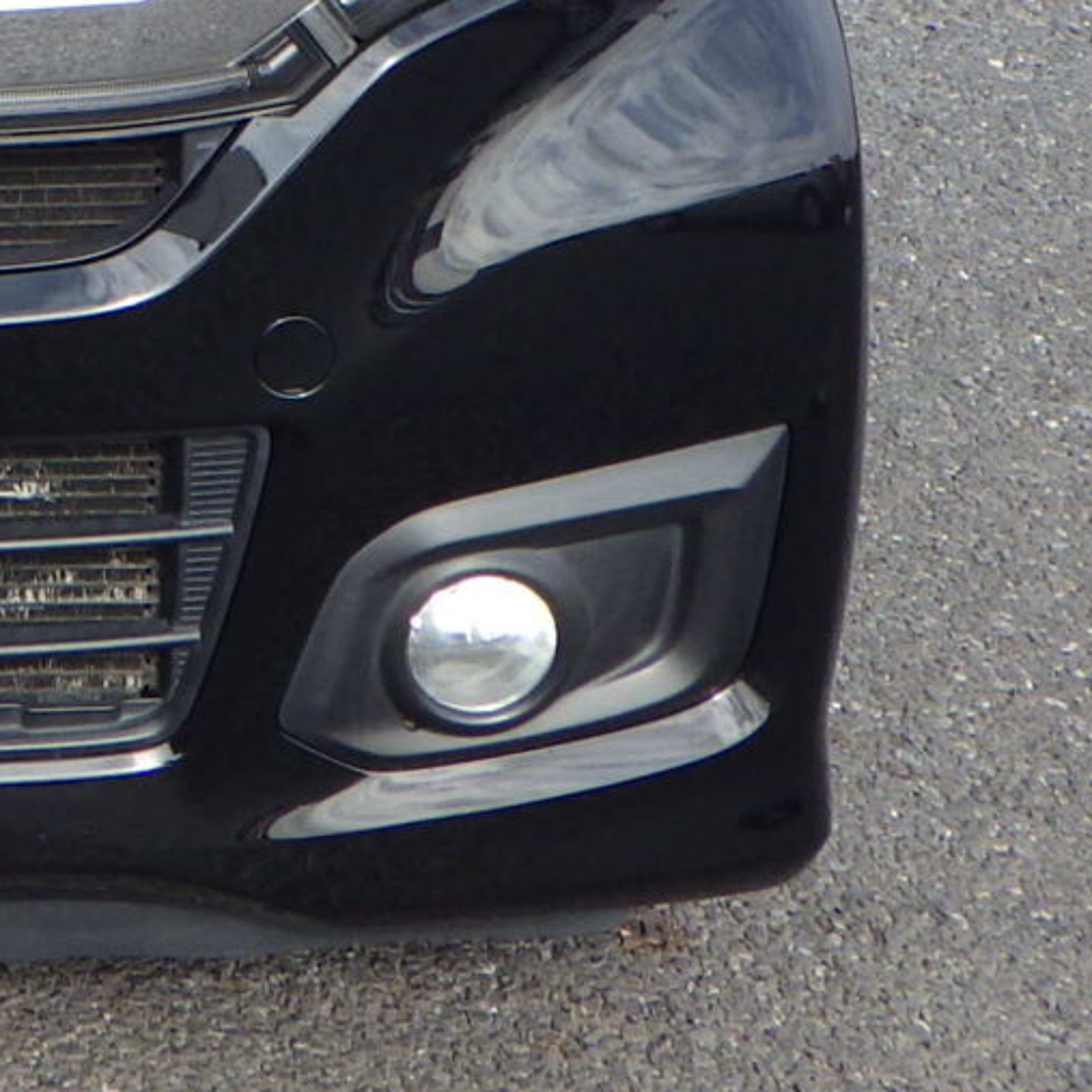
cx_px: -571
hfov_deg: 15.9
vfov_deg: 16.4
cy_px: -351
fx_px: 3569
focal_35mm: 100
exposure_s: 1/400
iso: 125
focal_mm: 5
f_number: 4.2
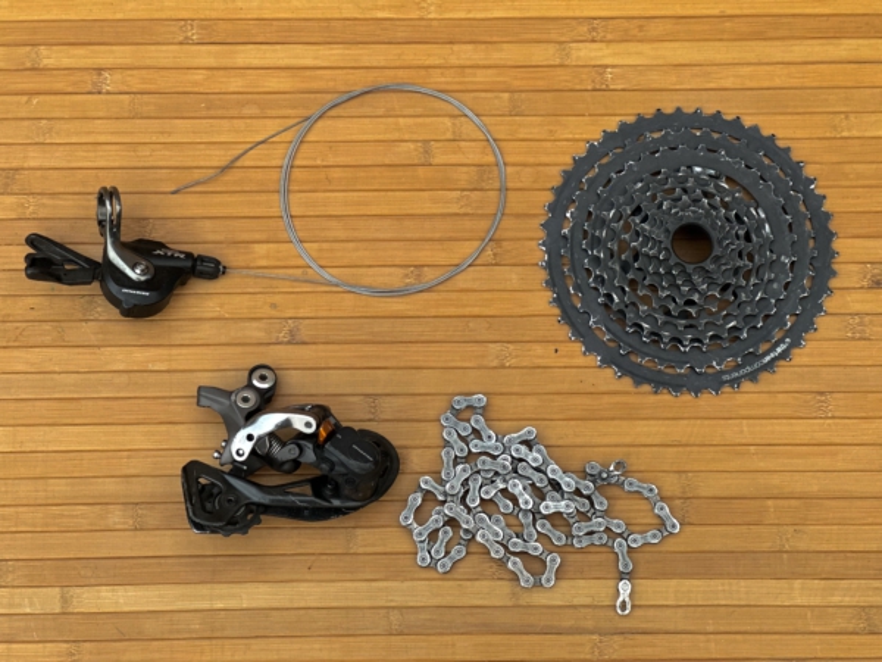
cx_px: 441
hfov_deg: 25.3
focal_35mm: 77
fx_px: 1962
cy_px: 331
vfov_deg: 19.1
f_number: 2.8
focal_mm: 9
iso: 200
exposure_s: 1/40
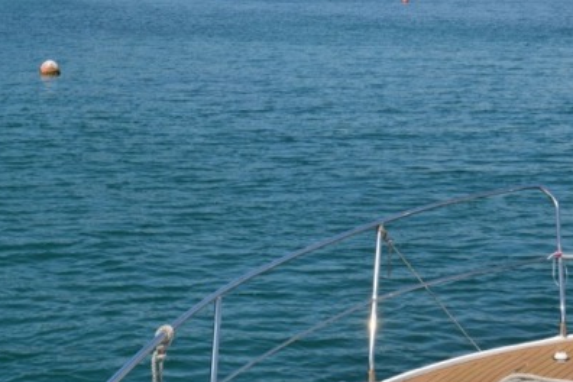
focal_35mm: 93
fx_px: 1480
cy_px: -40
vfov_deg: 14.4
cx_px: 308
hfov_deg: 21.9
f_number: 8
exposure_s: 1/320
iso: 100
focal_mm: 24
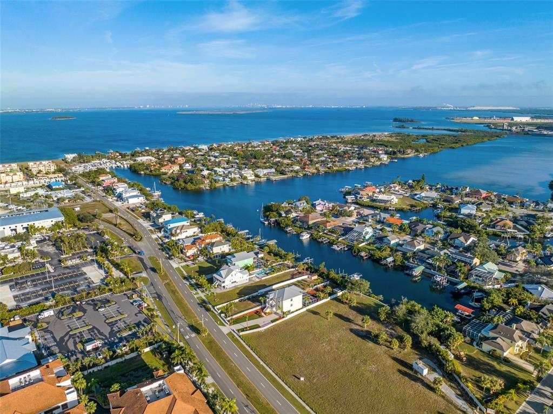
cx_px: 276
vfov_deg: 56.8
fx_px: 383
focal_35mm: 24
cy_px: 207
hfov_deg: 71.6
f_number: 2.8
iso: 100
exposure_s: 1/2500
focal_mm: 12.29
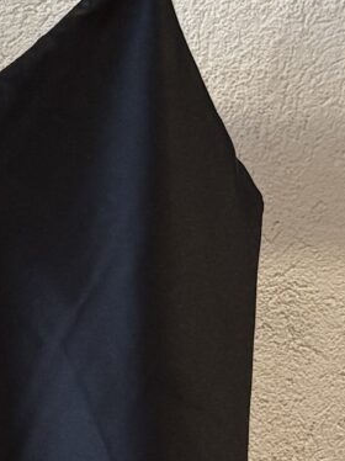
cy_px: 462
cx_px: -583
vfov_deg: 11.0
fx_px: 2368
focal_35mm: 178
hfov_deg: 7.6
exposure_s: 1/121
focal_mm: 5.96
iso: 125
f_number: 1.6
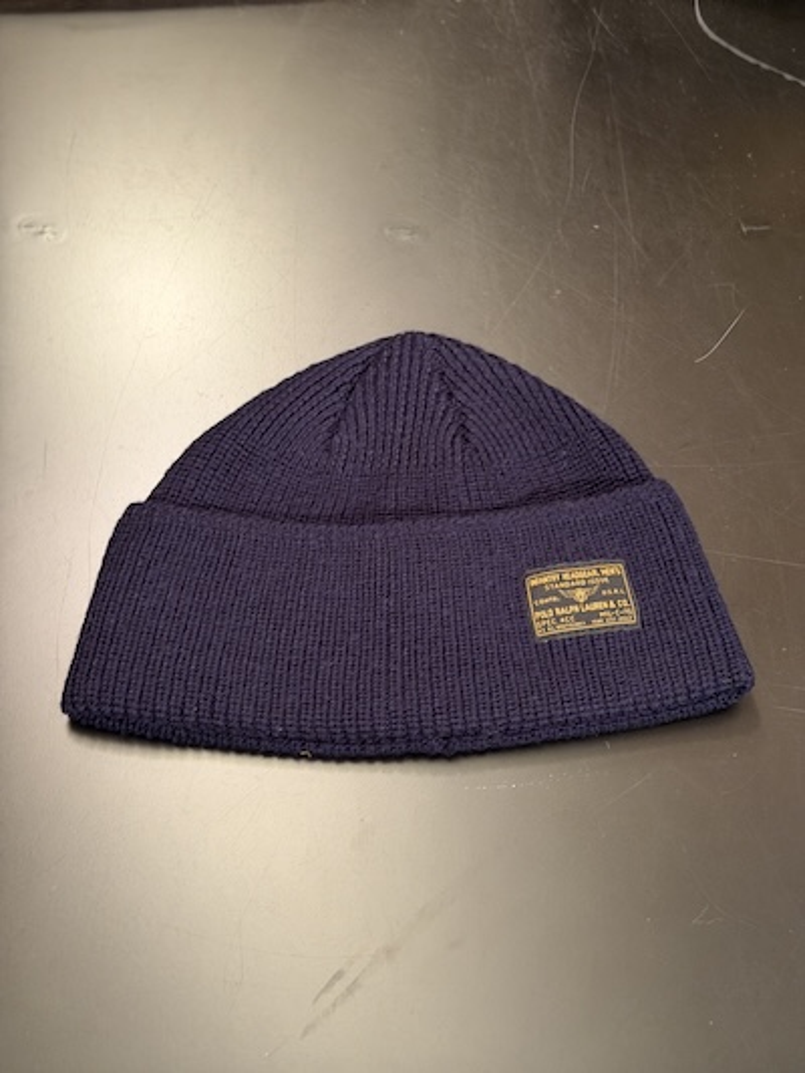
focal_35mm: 48
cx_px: 402
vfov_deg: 39.6
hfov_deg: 30.3
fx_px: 1488
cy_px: 536
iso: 500
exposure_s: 1/30
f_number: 1.78
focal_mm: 6.76
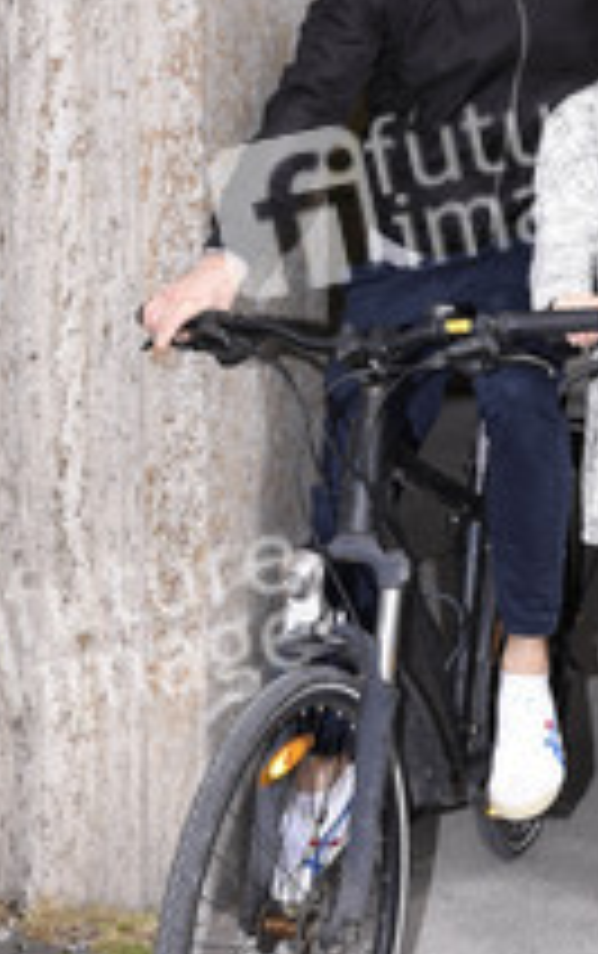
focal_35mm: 73
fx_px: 1898
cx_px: 571
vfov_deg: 28.2
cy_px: 418
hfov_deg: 17.6
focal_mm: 38
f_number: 11
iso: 320
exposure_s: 1/160
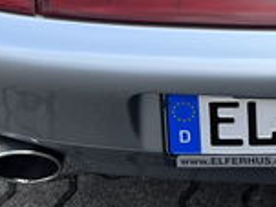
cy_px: -205
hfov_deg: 14.4
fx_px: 1052
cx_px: 338
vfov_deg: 10.3
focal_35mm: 132
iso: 50
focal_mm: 5.1
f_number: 1.6
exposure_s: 1/1647
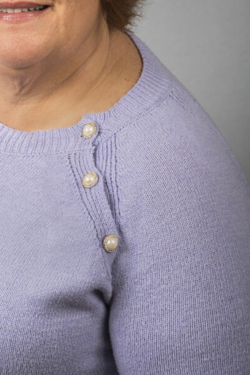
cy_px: 77
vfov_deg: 5.4
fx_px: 3966
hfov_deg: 3.6
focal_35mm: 381
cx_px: 31
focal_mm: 200
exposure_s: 1/200
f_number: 9
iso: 50
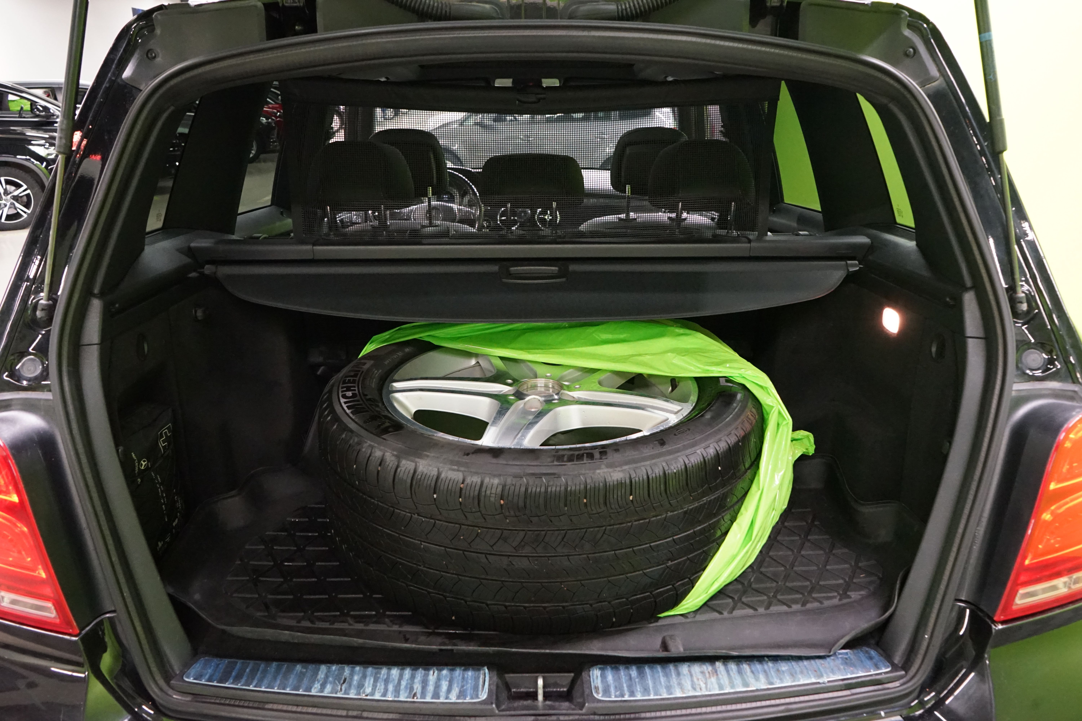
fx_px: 841
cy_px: 360
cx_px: 541
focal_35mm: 28
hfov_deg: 65.5
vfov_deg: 46.4
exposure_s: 1/25
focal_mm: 28
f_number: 8
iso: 6400
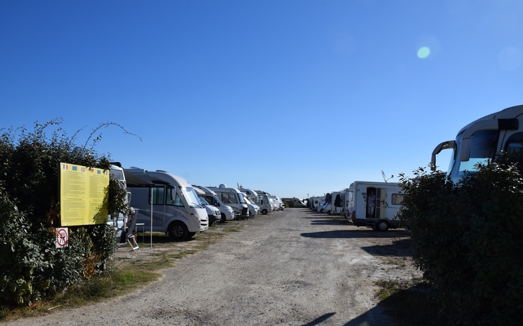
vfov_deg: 44.5
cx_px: 258
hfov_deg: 66.5
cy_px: 170
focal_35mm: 28
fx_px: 399
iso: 200
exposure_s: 1/500
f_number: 11
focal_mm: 18
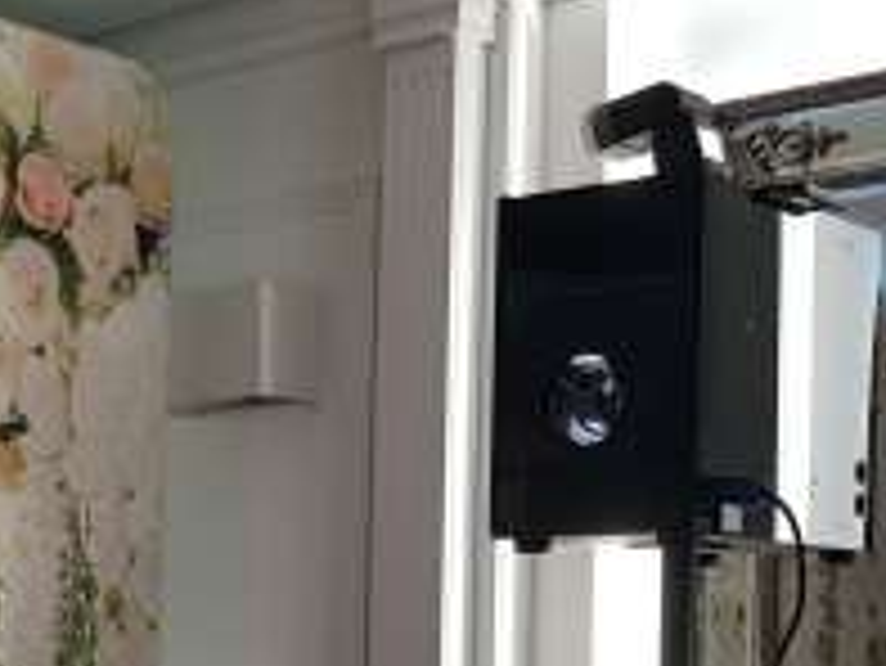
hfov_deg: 23.7
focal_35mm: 79
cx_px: 9
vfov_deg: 18.1
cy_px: 706
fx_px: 2023
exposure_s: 1/33
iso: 250
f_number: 1.7
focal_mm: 4.2
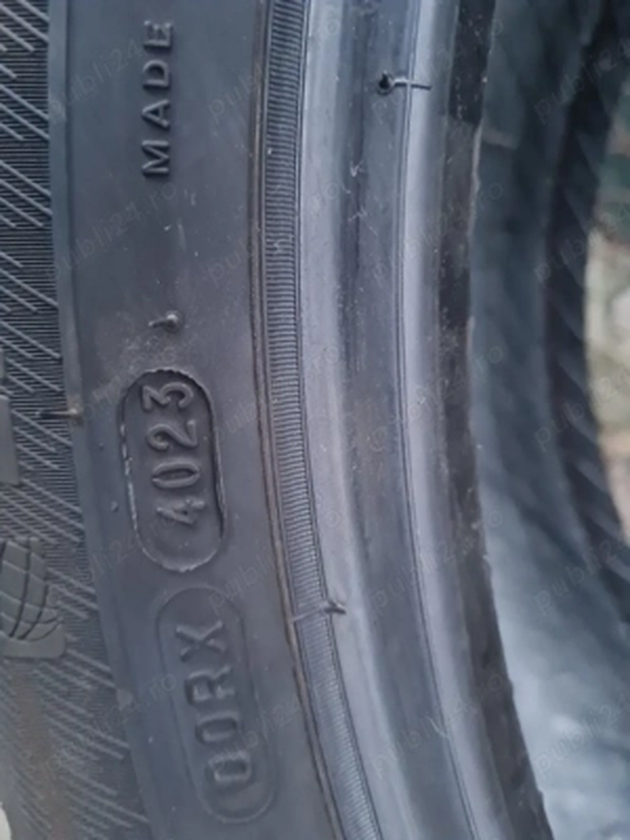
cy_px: 420
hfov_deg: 53.1
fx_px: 631
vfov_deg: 67.3
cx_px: 315
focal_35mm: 26
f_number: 1.8
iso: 1250
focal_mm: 5.4
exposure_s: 1/25
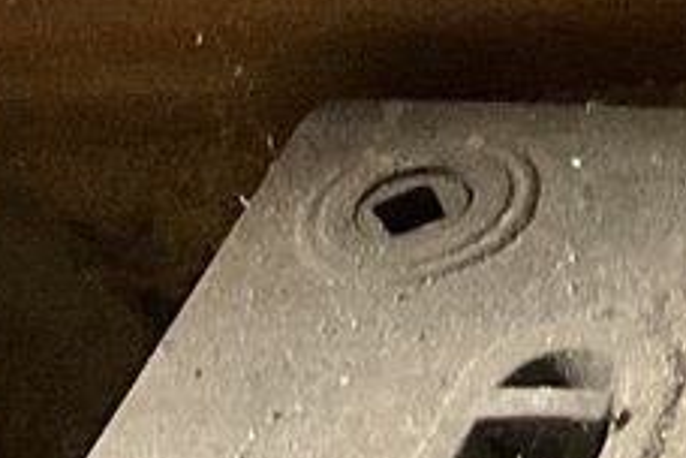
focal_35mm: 200
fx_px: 3811
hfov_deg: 10.0
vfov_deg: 6.6
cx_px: 934
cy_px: 1011
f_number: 1.8
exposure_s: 1/24
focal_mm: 3
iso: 500
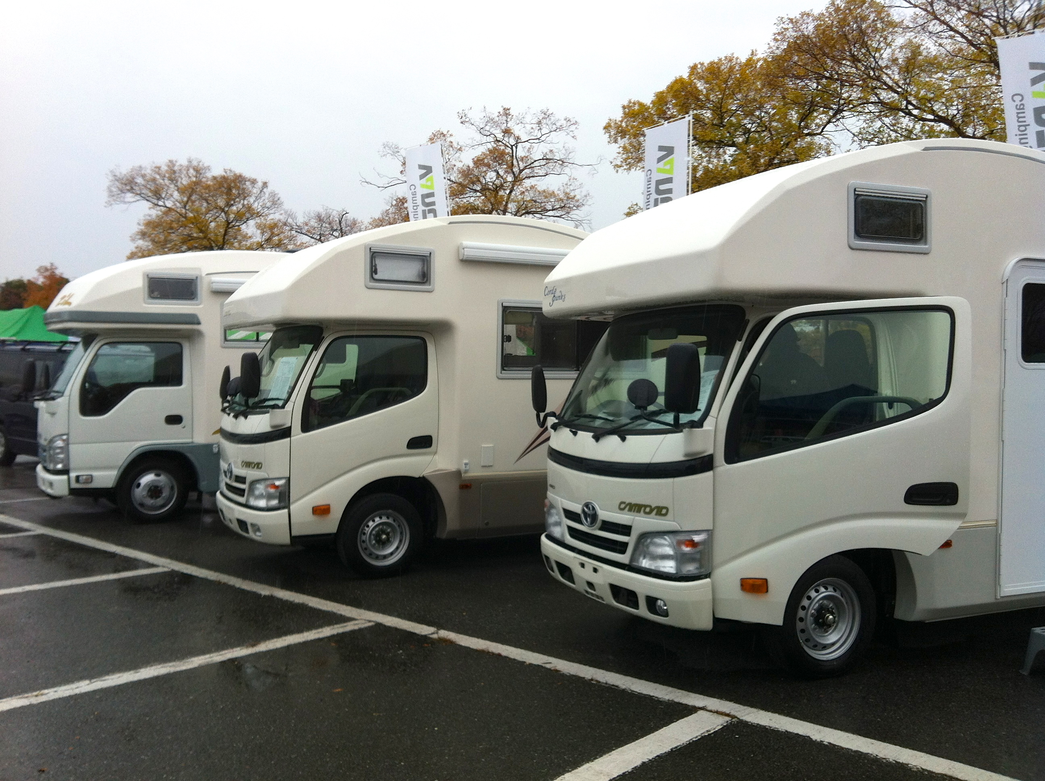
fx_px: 1055
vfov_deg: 40.6
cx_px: 522
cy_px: 390
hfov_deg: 52.7
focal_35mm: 35
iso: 80
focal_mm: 3.85
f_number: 2.8
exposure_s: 1/196
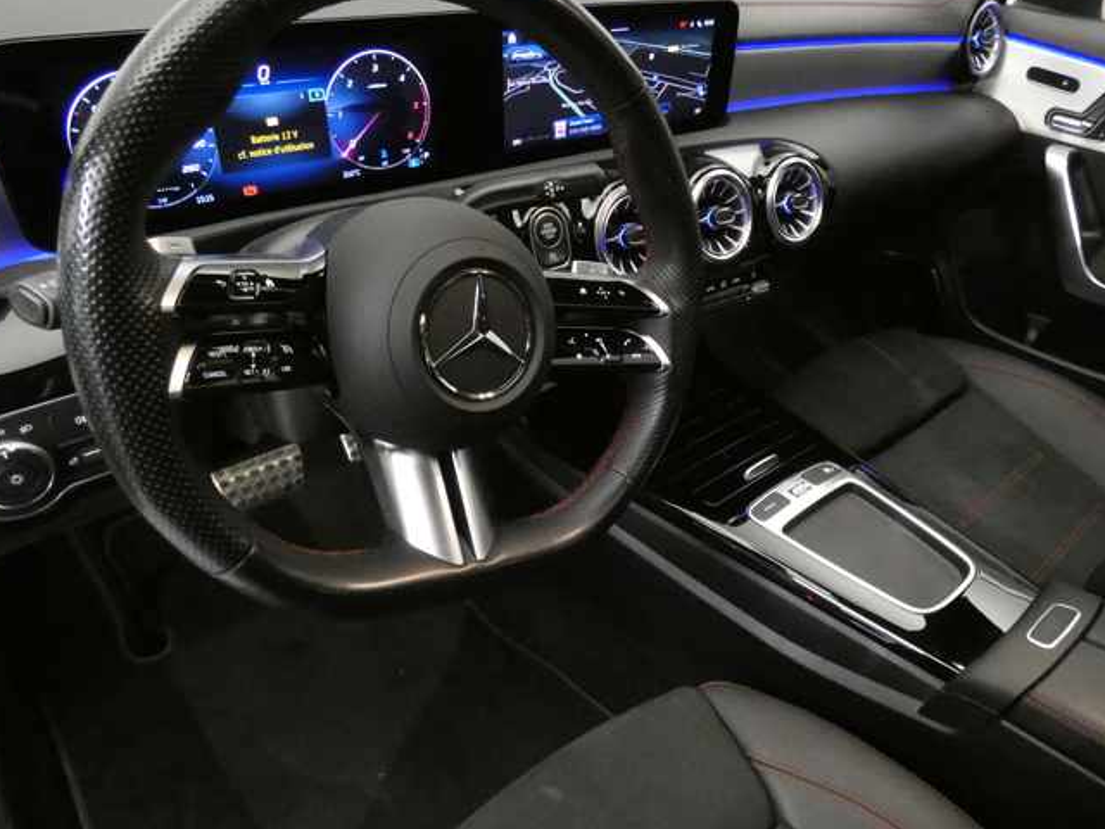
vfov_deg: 54.9
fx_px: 798
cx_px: 641
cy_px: 437
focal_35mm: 25
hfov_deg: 69.0
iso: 1600
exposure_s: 1/30
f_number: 2.8
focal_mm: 3.6
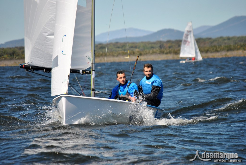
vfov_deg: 5.6
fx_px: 1694
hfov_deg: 8.3
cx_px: 123
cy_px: 82
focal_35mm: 248
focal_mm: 165
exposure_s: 1/1000
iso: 200
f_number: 5.3
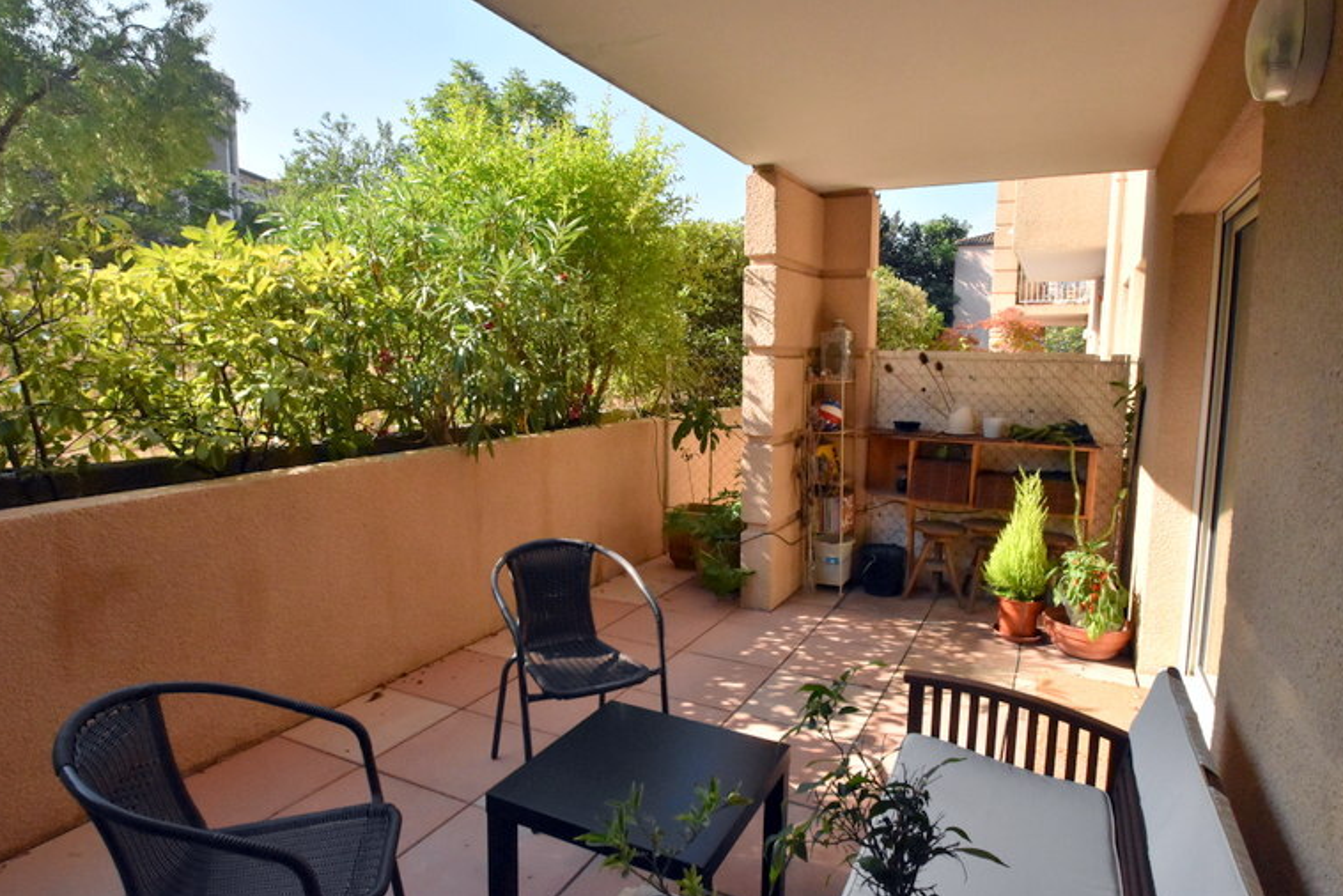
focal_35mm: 19
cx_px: 675
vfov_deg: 64.6
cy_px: 429
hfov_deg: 86.9
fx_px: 709
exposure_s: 1/1600
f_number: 14
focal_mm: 12
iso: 2500
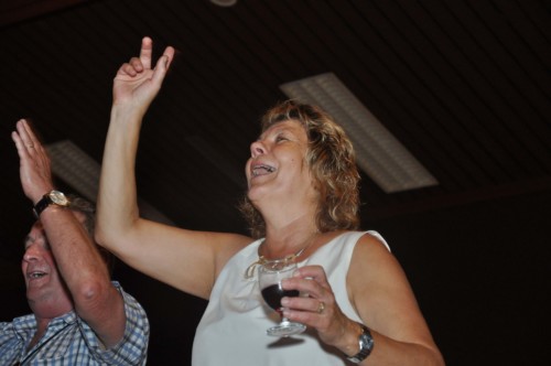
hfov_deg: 20.6
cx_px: 276
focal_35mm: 99
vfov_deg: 13.8
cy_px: 183
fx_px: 1513
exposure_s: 1/60
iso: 800
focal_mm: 66
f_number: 5.3
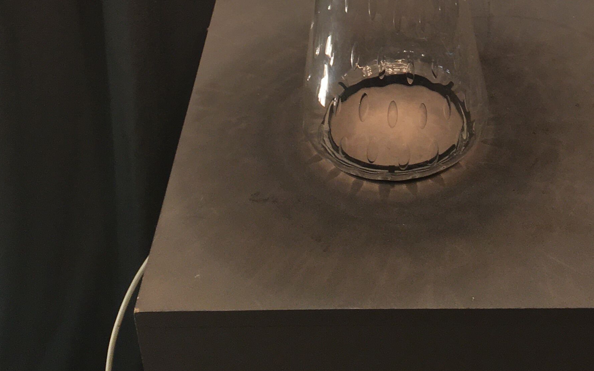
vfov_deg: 17.0
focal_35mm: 70
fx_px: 1133
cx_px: 383
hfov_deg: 29.2
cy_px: -172
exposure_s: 1/50
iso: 32
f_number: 2.2
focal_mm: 4.15
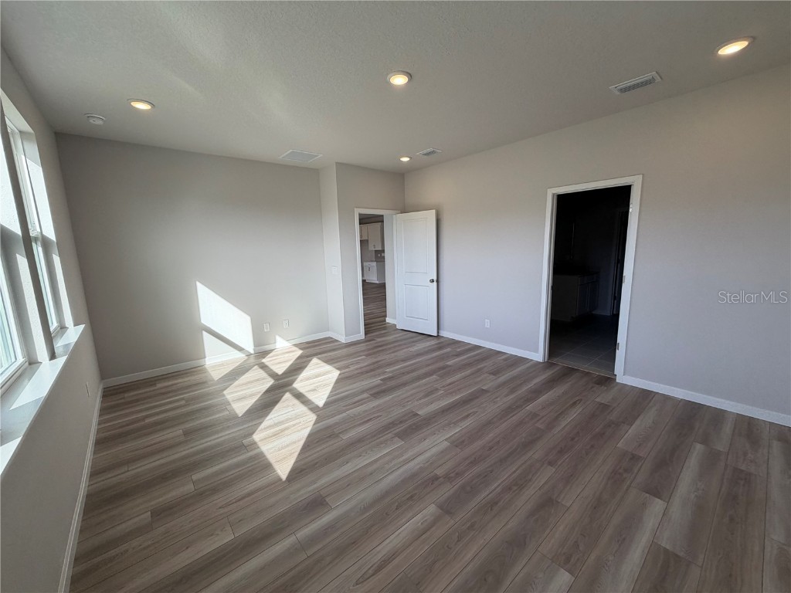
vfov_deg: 85.7
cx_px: 396
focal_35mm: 14
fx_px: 320
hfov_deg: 102.1
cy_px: 296
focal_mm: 2.22
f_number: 2.2
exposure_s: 1/175
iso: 50
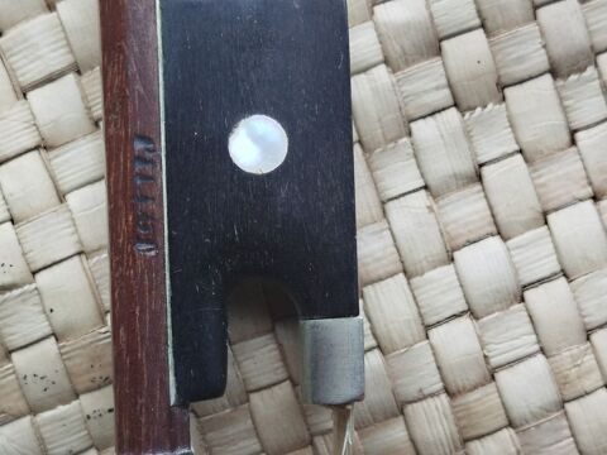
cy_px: 228
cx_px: 304
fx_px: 1263
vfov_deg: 20.4
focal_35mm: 72
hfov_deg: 27.0
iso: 160
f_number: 1.7
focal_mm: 5.31
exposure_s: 1/50
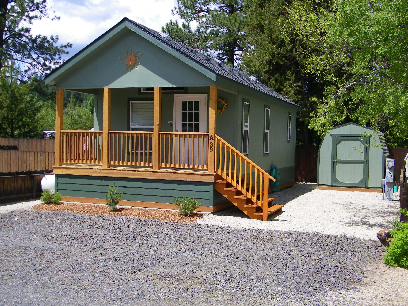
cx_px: 204
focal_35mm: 41
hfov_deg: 45.8
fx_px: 483
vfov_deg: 35.1
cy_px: 153
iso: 80
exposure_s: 1/200
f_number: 7.6
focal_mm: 7.3
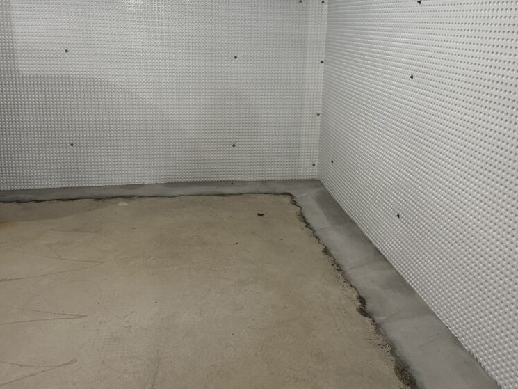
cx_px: 238
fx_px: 494
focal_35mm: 33
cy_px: 134
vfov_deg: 42.5
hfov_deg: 55.3
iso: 200
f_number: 1.78
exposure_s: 1/60
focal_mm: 6.86
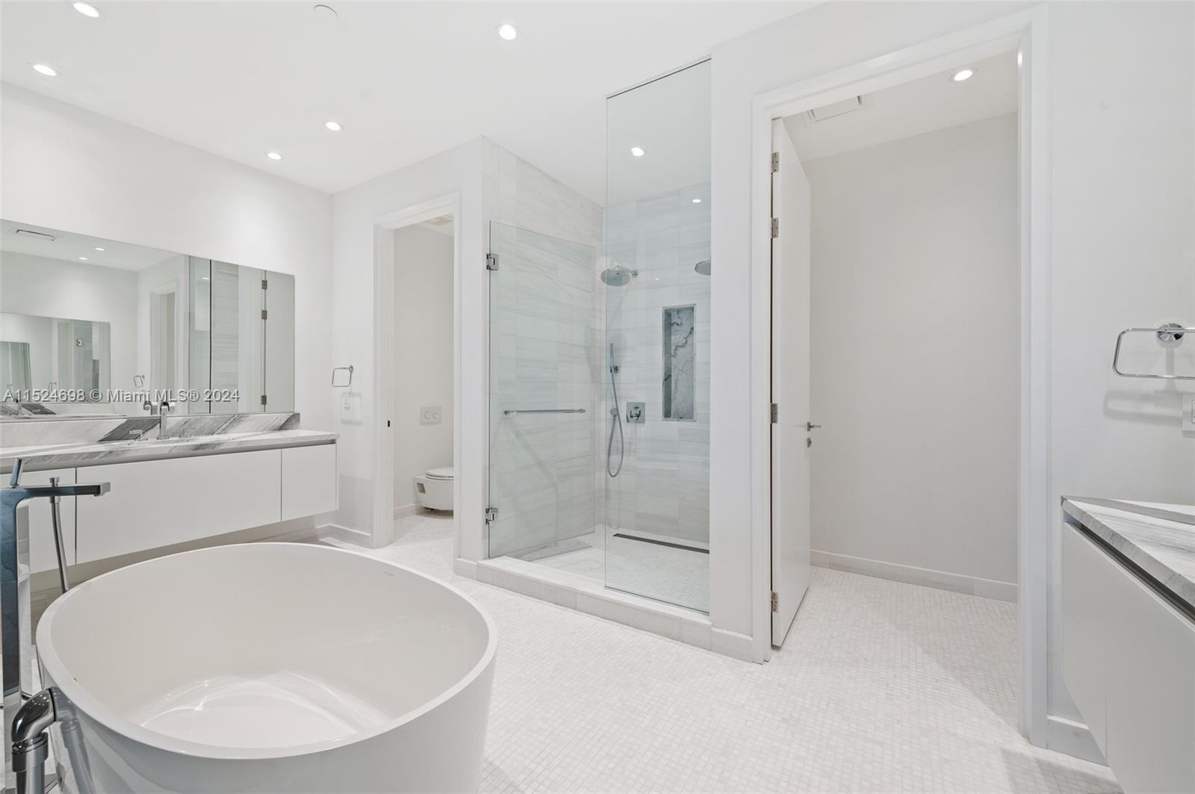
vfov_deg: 81.1
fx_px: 464
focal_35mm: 14
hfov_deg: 104.3
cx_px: 598
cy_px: 397
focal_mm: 14
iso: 200
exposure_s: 1/6
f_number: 8
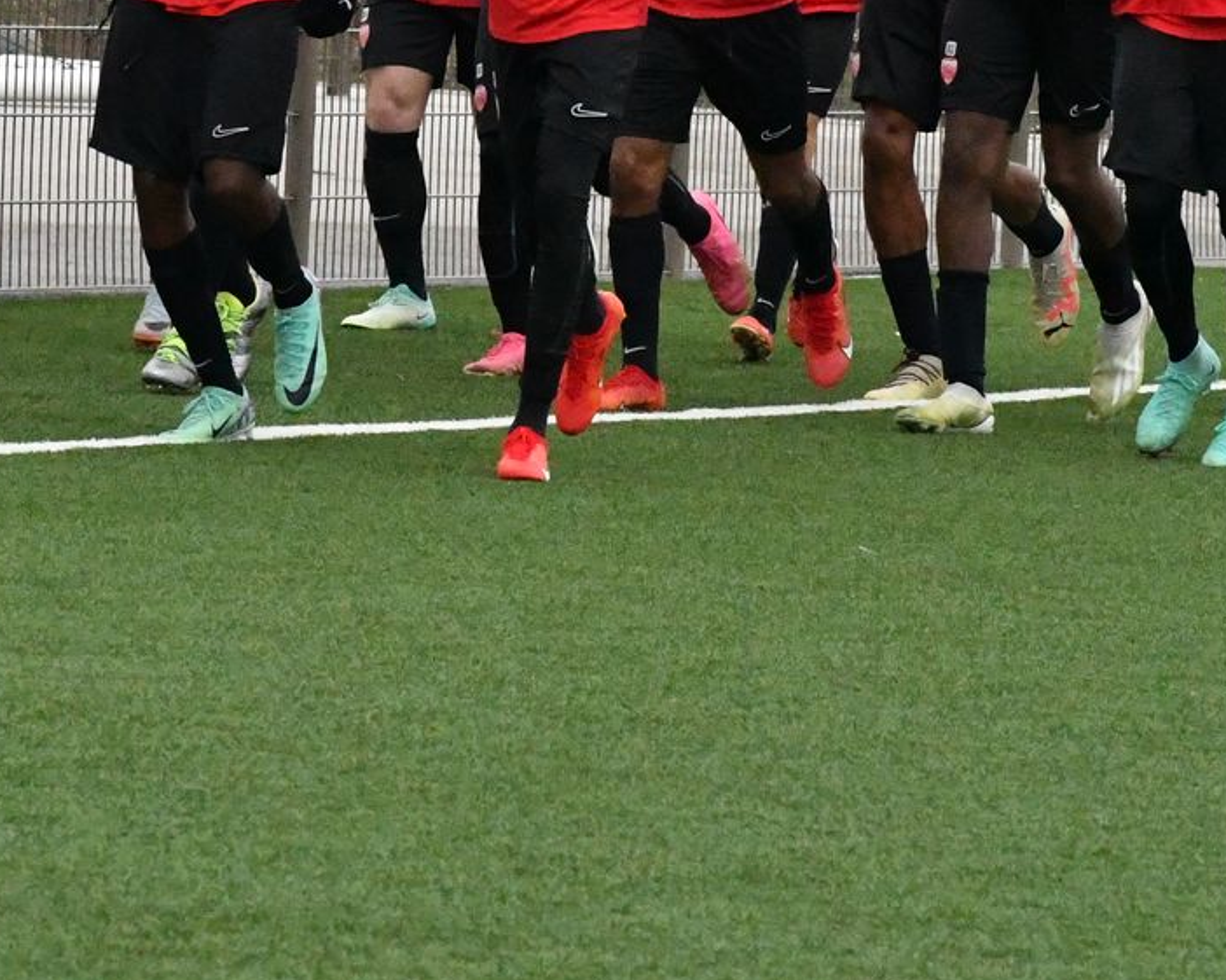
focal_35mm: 470
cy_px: -30
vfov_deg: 3.3
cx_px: 424
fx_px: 17047
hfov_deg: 4.1
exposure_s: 1/2000
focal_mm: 122
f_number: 11
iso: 10000
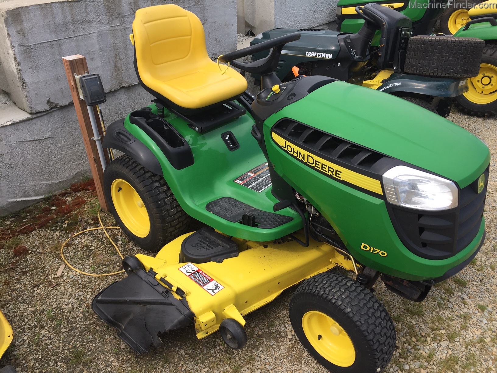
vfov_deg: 48.2
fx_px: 416
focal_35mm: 29
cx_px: 248
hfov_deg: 61.7
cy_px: 186
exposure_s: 1/670
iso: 32
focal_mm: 4.15
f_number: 2.2
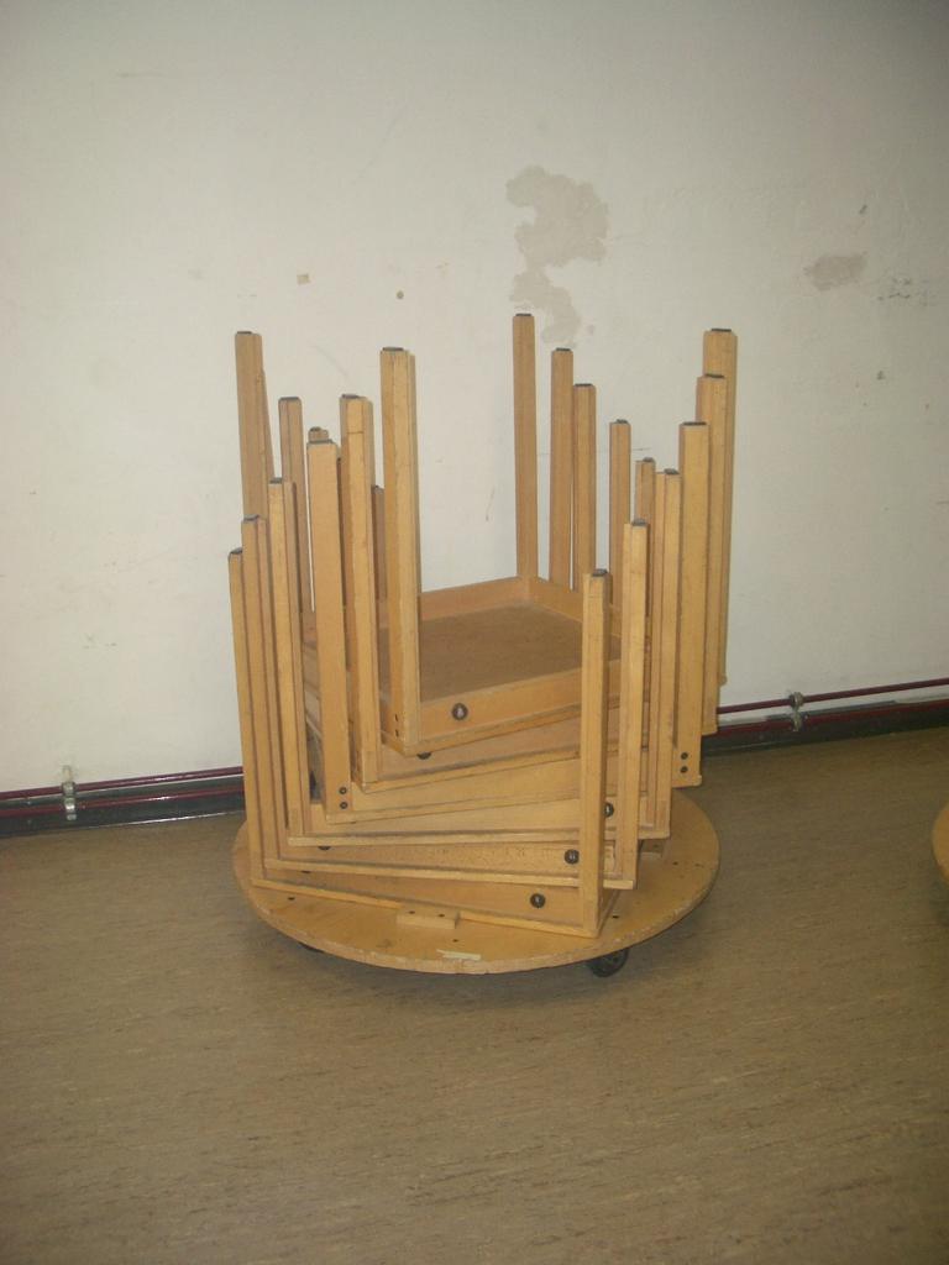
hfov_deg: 40.7
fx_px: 1279
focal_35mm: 35
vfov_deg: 52.6
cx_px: 474
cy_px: 632
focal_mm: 5.8
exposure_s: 1/60
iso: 100
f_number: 2.6
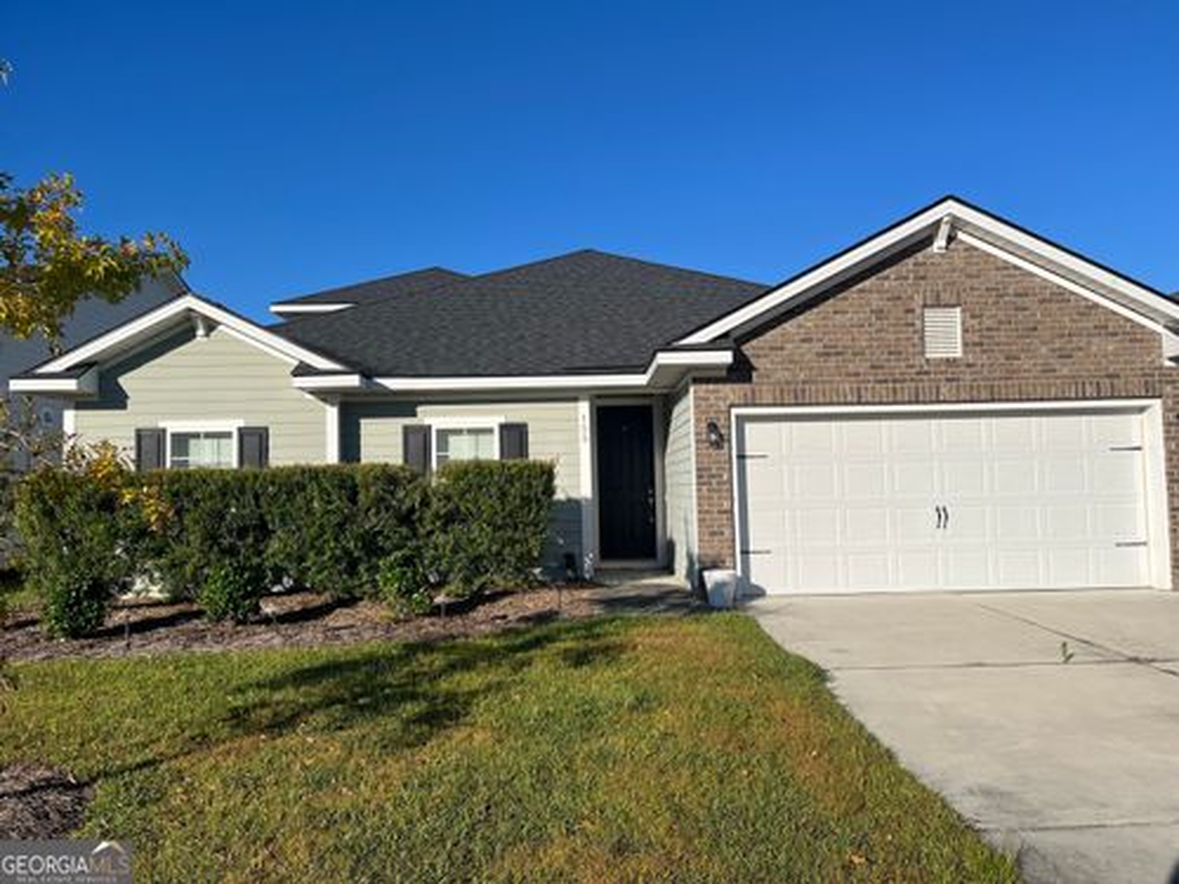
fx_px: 886
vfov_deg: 53.1
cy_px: 442
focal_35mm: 26
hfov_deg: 67.3
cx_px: 590
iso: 50
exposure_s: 1/5319
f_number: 1.6
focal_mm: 5.1
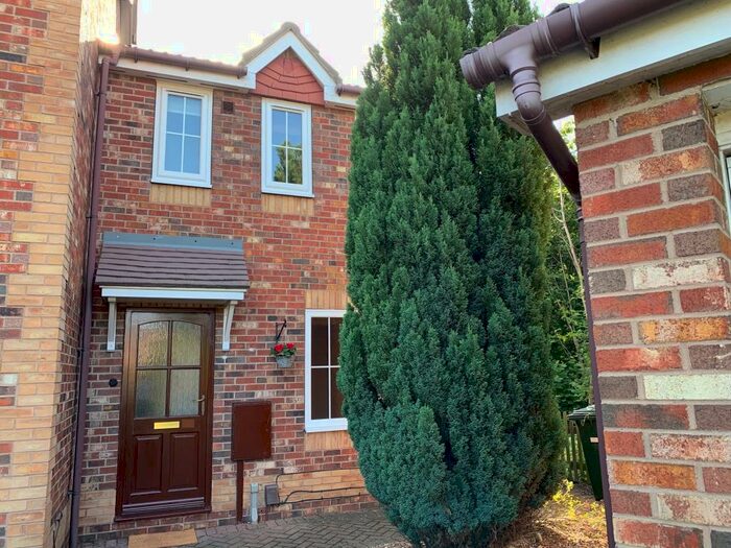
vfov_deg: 53.1
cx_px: 366
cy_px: 274
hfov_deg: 67.3
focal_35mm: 26
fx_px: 549
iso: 32
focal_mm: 4.25
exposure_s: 1/122
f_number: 1.8
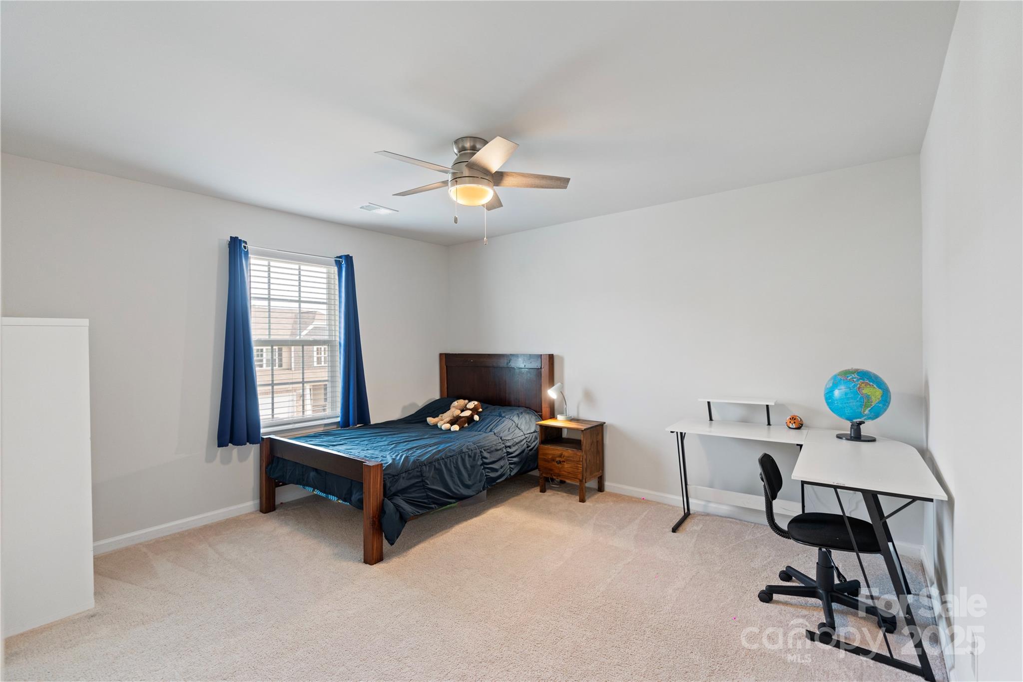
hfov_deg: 96.7
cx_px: 512
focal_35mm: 16
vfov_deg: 73.7
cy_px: 341
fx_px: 455
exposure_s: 1/15
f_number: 2.8
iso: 1000
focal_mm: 16
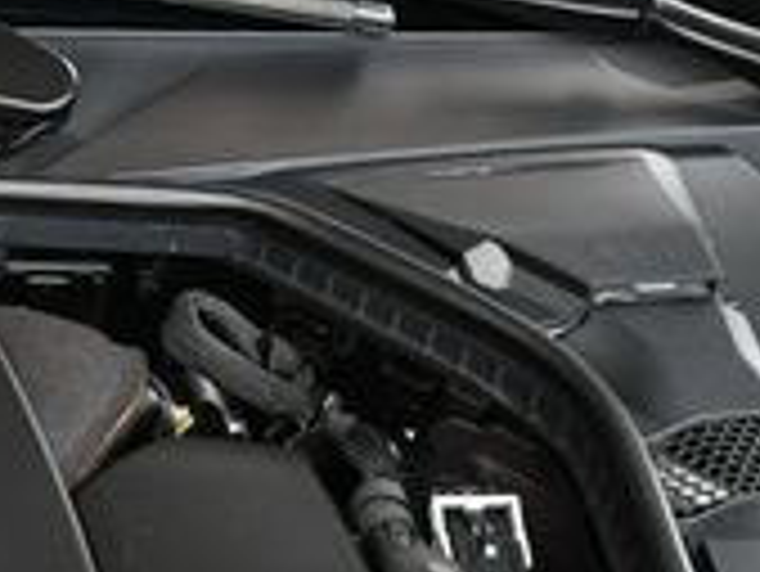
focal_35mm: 131
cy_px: 748
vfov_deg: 11.1
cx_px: -243
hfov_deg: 14.4
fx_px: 2878
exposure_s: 1/250
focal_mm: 18
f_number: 3.5
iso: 500
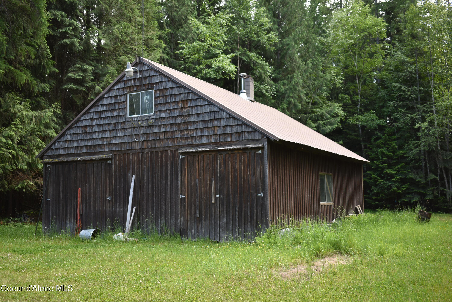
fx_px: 490
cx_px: 226
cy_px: 151
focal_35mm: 39
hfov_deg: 49.5
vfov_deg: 34.2
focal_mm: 26
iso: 100
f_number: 4
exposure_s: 1/60
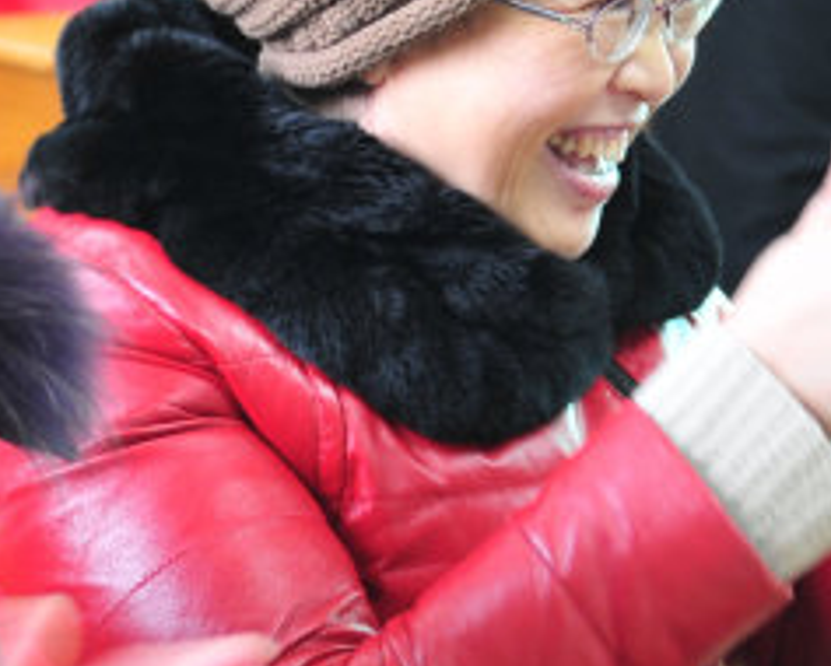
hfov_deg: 14.4
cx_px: -35
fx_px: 3225
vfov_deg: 11.8
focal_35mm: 131
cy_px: 170
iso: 320
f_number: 2.8
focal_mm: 32
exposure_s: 1/20
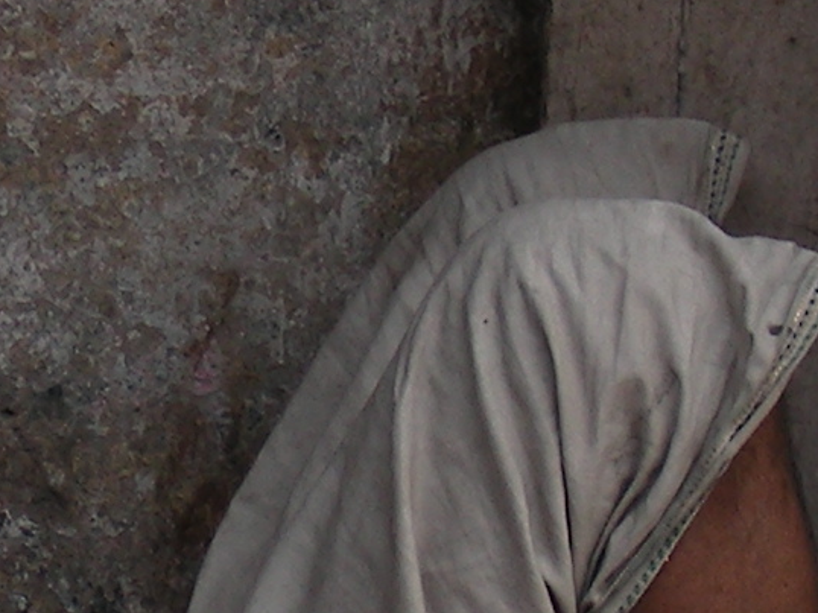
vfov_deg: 7.5
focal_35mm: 199
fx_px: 4700
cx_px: 88
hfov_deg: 9.9
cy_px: 386
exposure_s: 1/138
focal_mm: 6.3
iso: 50
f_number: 3.5
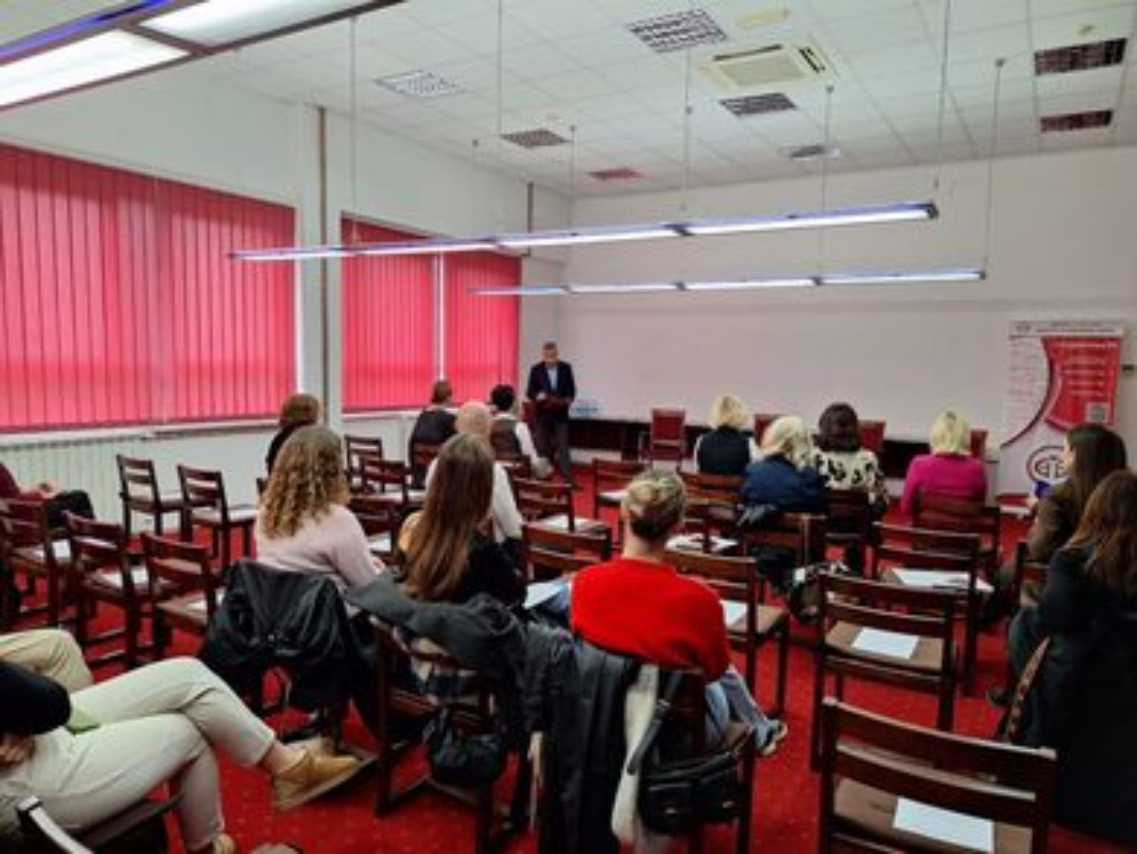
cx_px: 568
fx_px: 756
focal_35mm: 23
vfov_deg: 58.9
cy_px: 427
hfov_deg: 73.9
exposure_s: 1/50
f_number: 1.8
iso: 125
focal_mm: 5.54
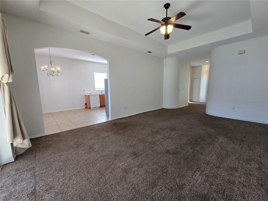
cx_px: 134
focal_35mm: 13
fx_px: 101
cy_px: 100
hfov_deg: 106.2
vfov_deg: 89.9
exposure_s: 1/60
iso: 80
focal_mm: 2.2
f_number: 2.2
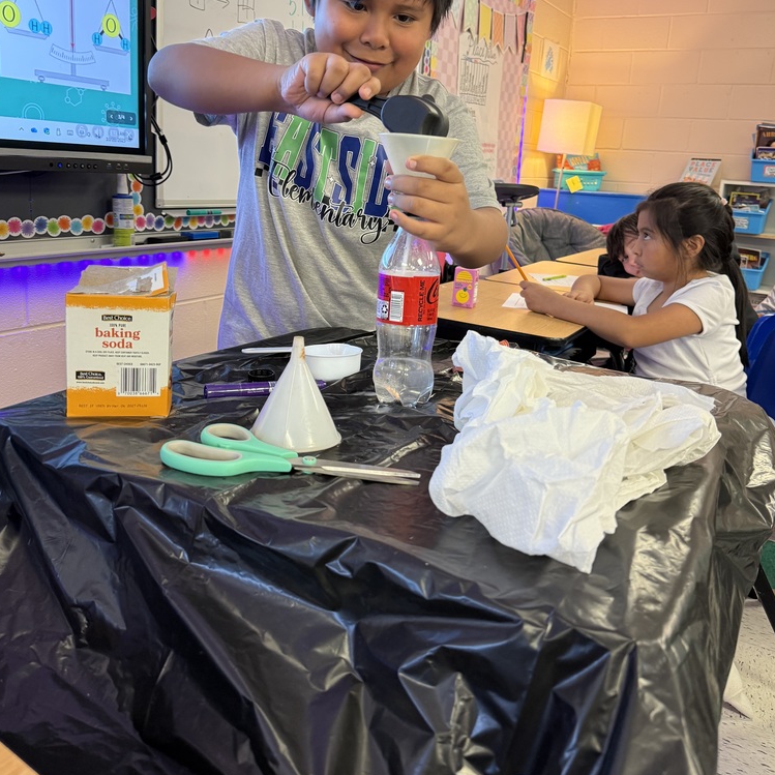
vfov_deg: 55.3
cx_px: 383
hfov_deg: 55.6
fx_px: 735
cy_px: 315
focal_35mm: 29
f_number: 1.78
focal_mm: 6.76
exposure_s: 1/60
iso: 250
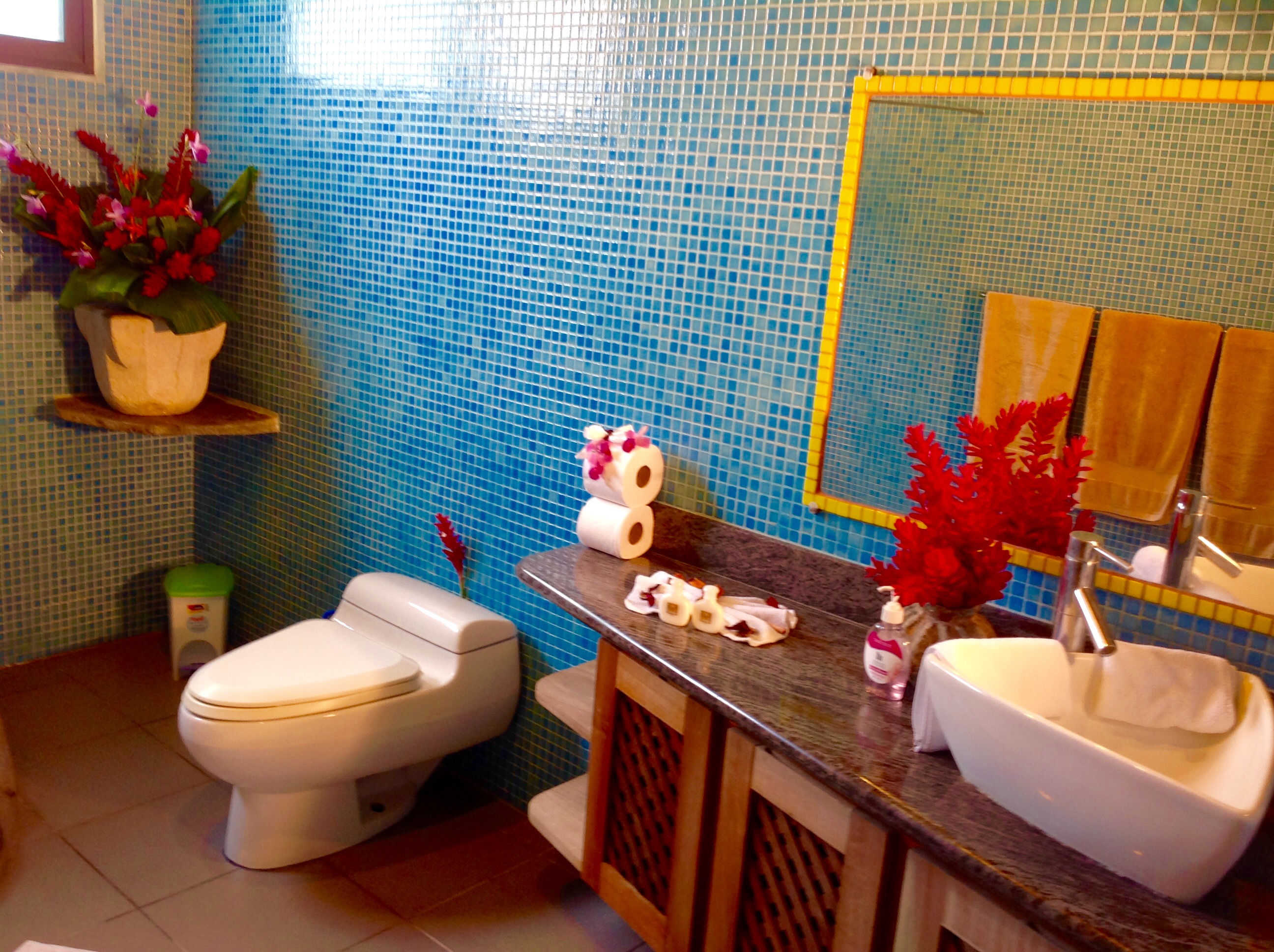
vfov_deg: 40.6
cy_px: 476
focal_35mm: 35
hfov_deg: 52.7
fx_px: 1286
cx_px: 637
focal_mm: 4.28
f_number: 2.4
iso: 50
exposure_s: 1/15
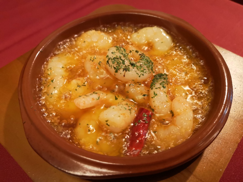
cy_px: 91
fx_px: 190
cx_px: 122
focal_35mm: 27
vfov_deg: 51.4
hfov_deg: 65.3
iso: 800
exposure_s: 1/33.3
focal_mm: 3.95
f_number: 1.8
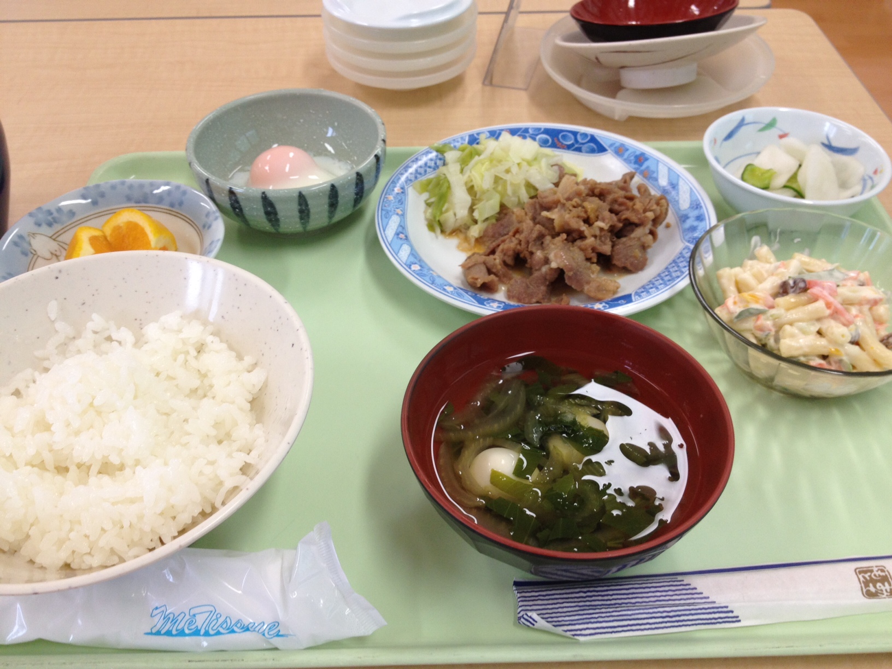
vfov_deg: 40.7
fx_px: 902
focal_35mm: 35
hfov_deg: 52.6
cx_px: 446
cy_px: 334
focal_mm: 4.28
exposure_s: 1/60
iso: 80
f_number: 2.4
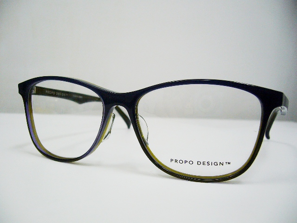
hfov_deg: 52.6
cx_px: 148
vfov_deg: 40.7
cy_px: 112
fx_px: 300
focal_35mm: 35
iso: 100
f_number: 2.8
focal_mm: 5.8
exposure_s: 1/50
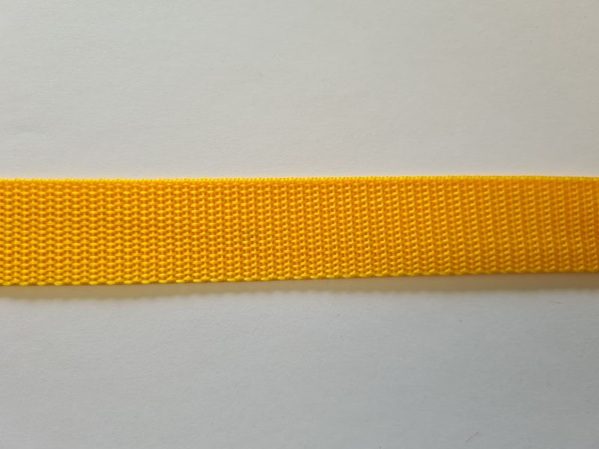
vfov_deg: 53.1
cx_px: 300
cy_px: 224
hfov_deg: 67.3
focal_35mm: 26
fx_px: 450
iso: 50
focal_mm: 5.4
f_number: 1.8
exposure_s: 1/110
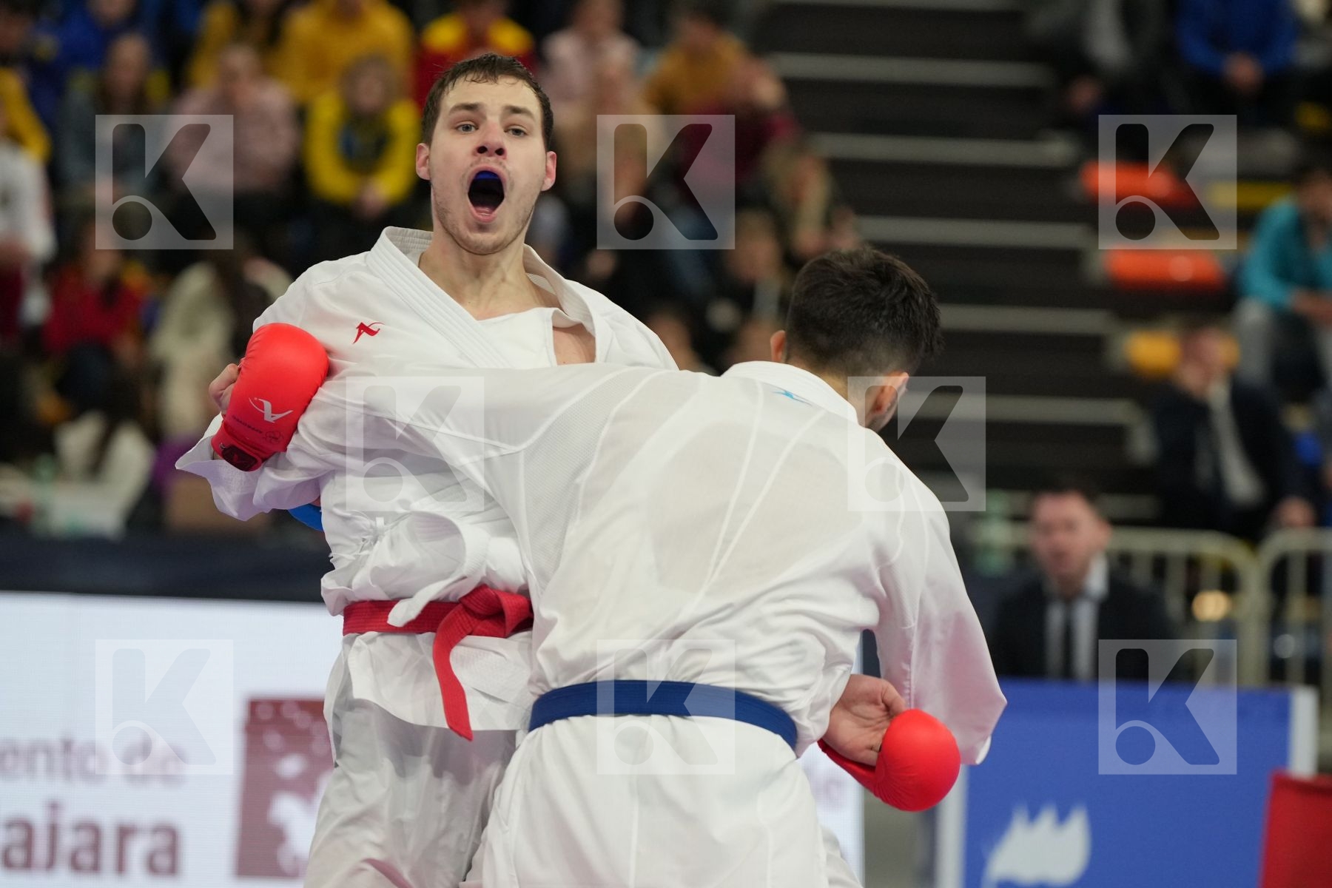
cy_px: 444
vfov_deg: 6.2
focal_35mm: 223
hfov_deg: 9.2
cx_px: 666
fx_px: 8250
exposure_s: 1/1000
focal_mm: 149
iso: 2000
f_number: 2.8
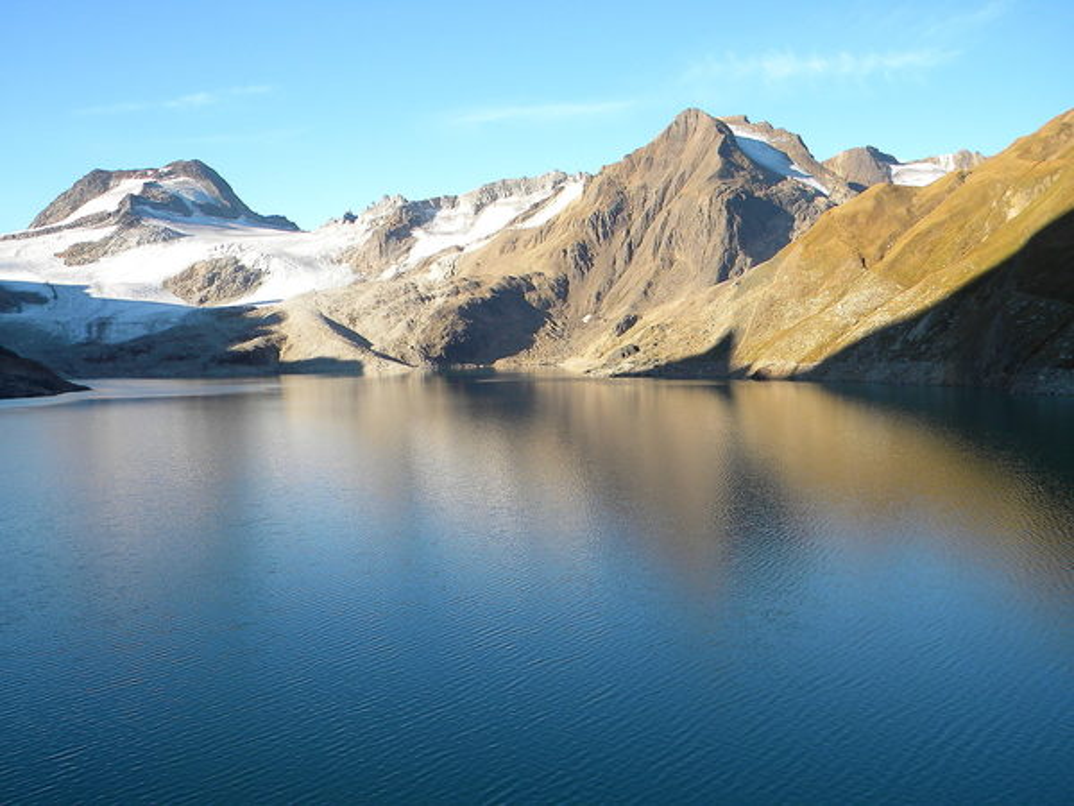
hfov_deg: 51.4
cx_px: 537
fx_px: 1117
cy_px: 403
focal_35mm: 36
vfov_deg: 39.7
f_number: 3.7
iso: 80
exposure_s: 1/372
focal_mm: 6.4
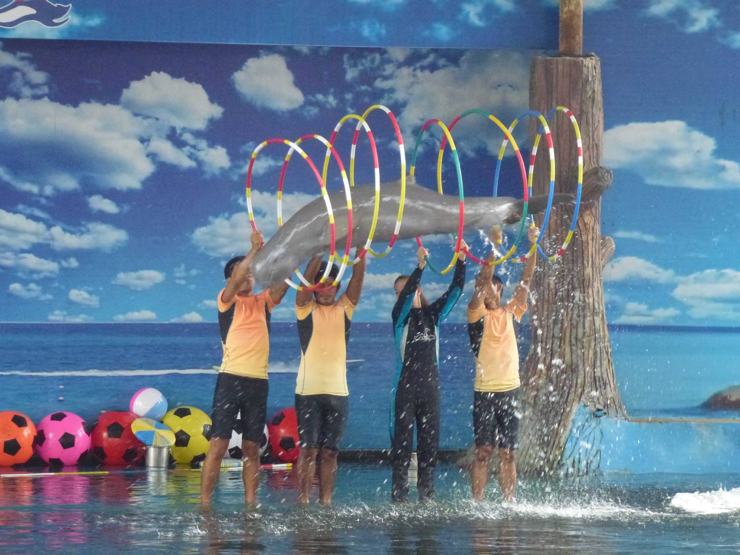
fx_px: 3313
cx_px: 370
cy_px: 278
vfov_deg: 9.6
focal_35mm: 155
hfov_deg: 12.7
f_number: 5.3
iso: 640
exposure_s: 1/200
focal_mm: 27.7
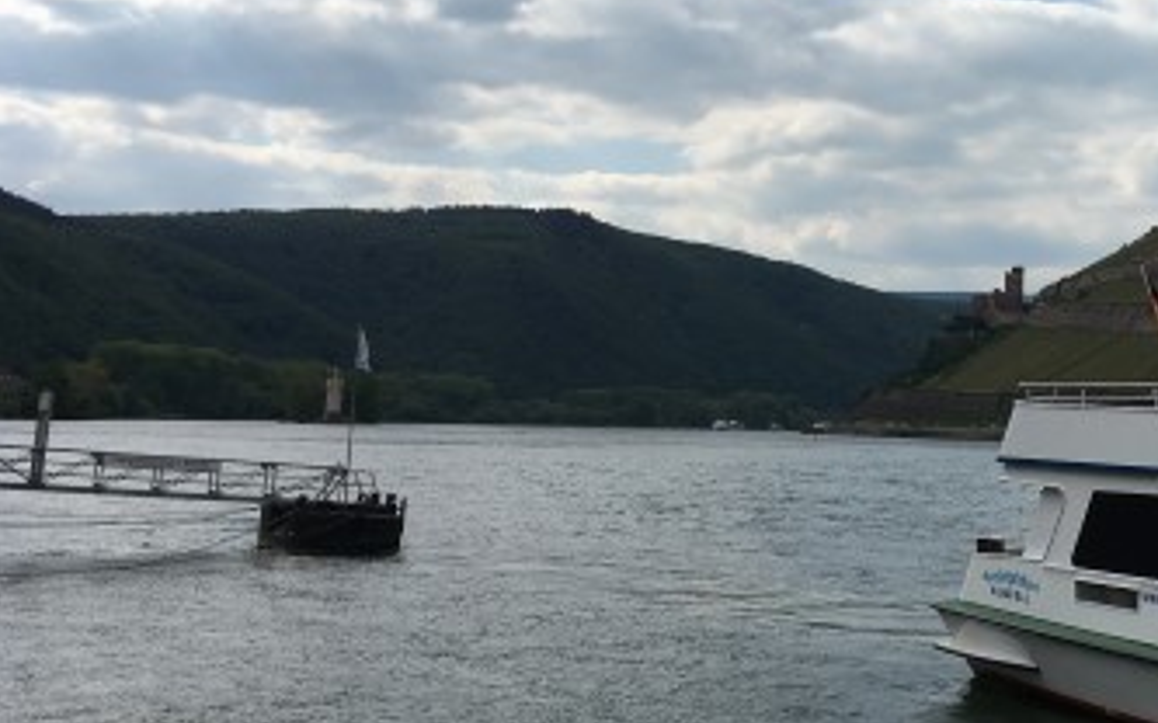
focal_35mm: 59
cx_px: 1050
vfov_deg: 22.0
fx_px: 1862
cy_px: 292
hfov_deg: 32.7
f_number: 2.2
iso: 25
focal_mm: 4.15
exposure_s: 1/2959
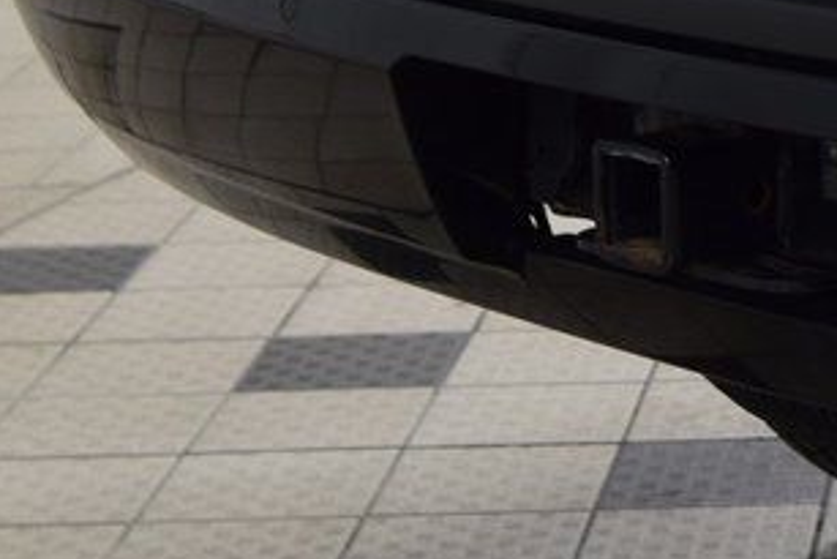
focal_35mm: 190
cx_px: 1254
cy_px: -326
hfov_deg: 10.5
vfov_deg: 7.1
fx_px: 4419
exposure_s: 1/15
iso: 450
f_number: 6.3
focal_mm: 38
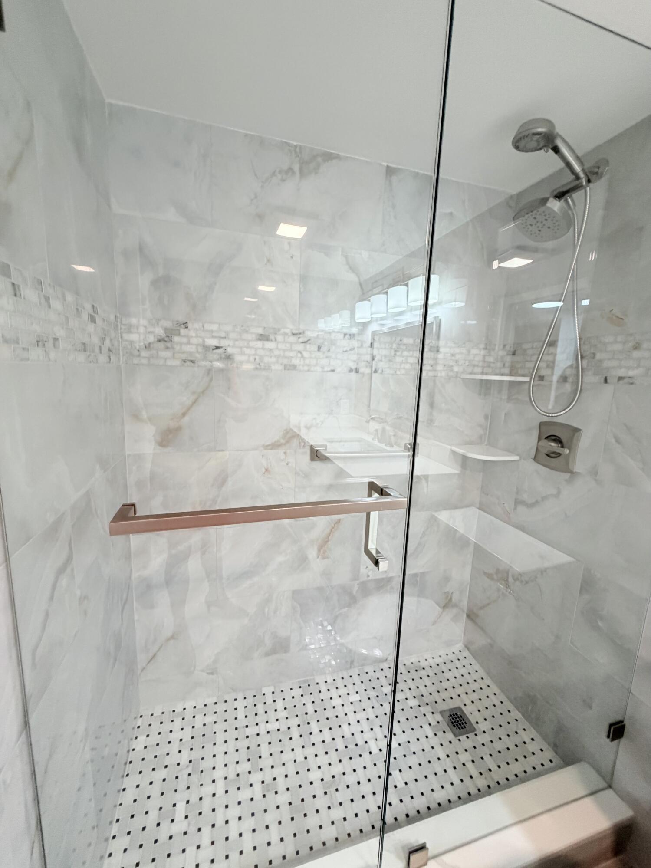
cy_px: 434
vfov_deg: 102.1
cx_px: 326
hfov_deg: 85.7
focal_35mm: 14
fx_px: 351
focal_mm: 2.22
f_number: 2.2
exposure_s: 1/120
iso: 320
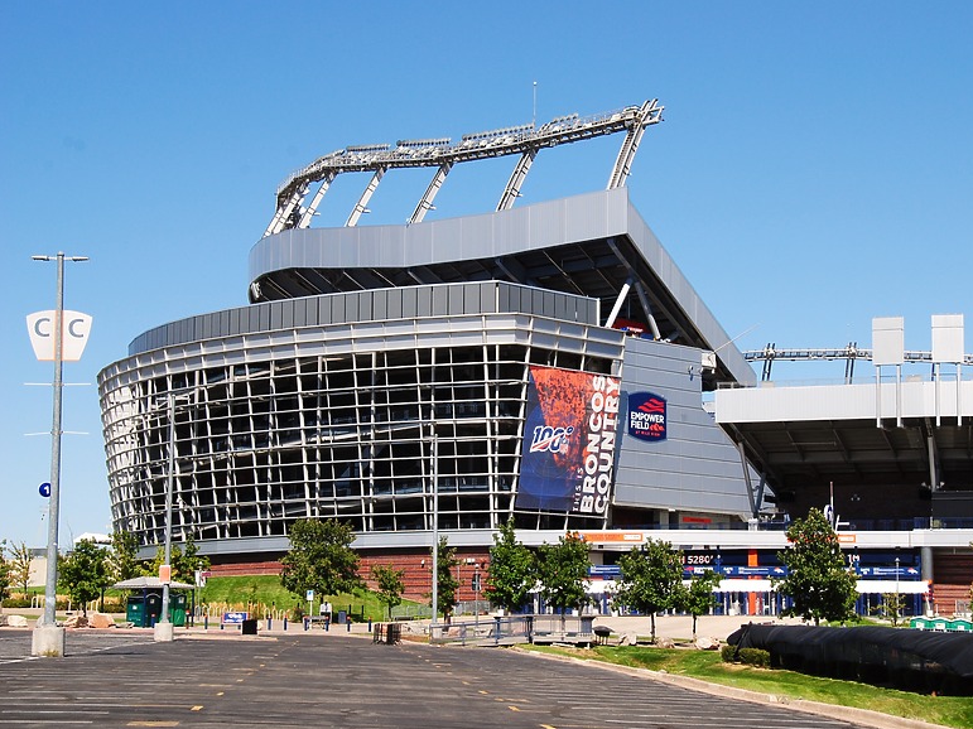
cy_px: 378
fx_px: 2276
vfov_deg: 18.2
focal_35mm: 81
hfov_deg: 24.1
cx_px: 565
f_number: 10
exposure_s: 1/250
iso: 140
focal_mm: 48
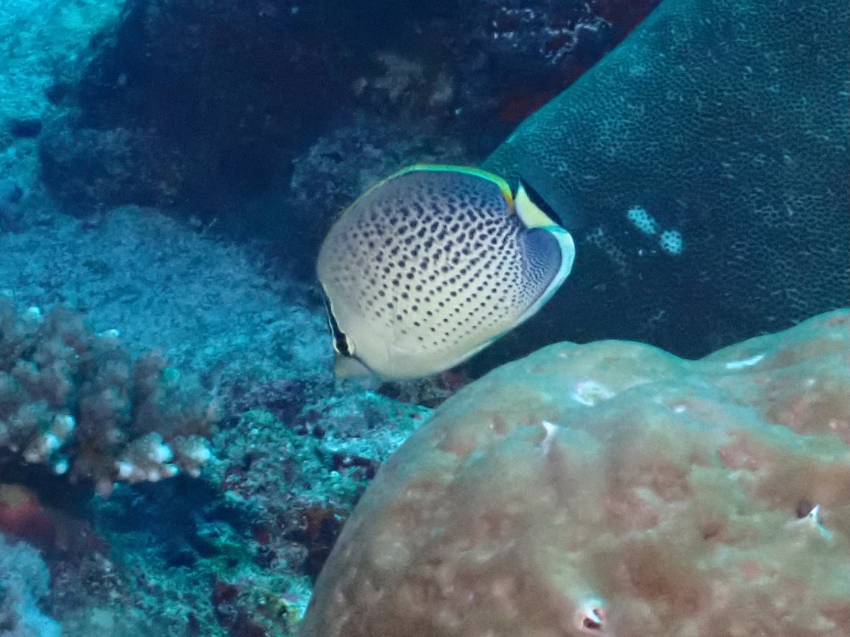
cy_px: 318
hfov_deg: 19.6
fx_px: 2456
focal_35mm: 100
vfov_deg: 14.8
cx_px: 425
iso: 1600
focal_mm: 18
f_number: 6.3
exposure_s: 1/200
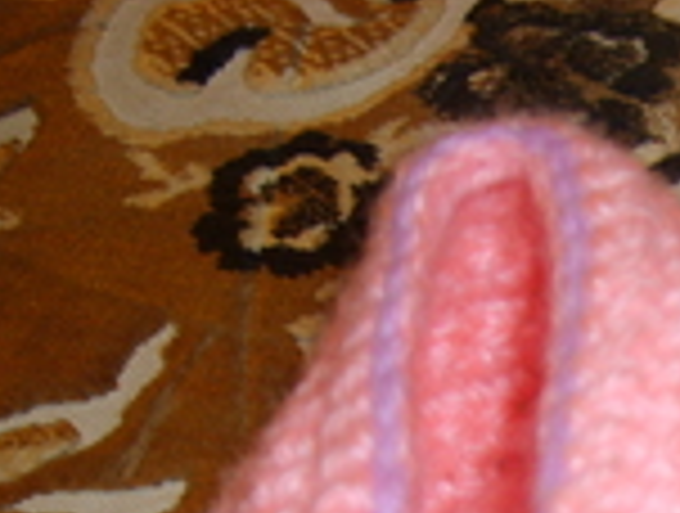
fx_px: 2048
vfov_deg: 13.5
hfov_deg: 17.6
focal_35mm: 104
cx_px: 910
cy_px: 742
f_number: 2.8
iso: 100
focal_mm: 5.8
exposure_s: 1/45
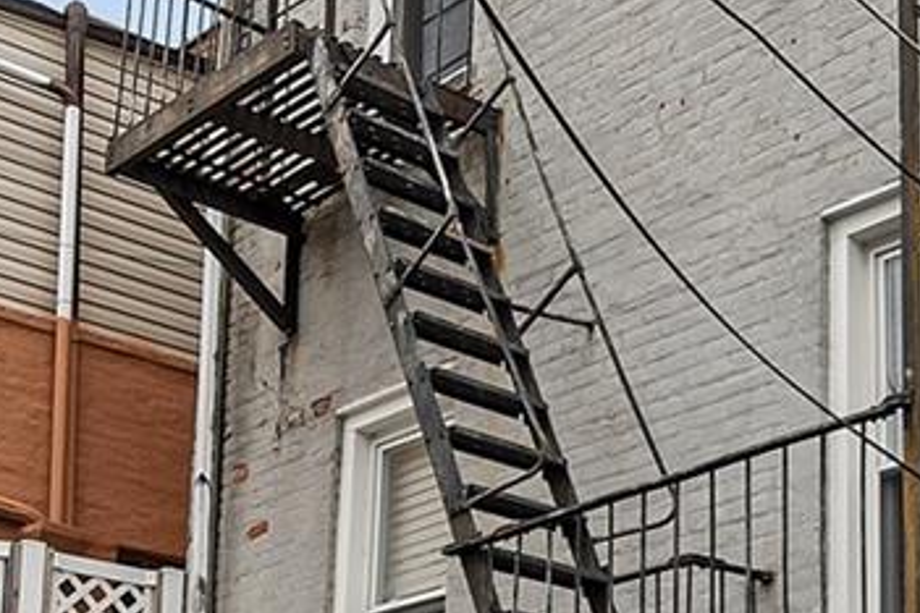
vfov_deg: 18.8
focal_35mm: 70
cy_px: 643
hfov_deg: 28.2
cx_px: 739
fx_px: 1789
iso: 100
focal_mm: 8
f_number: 8
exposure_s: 1/320
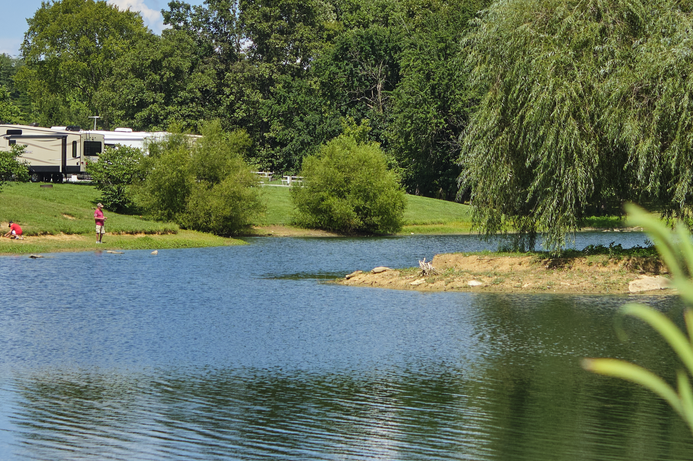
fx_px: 2598
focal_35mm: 135
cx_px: 458
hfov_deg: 15.2
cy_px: -24
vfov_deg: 10.1
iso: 200
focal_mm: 35
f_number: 2.5
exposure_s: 1/8000
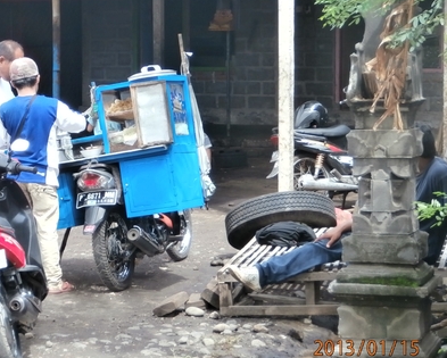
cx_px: 118
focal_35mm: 128
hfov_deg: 15.0
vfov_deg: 12.1
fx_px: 1695
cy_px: 145
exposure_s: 1/100
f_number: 5
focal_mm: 15.16
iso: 100
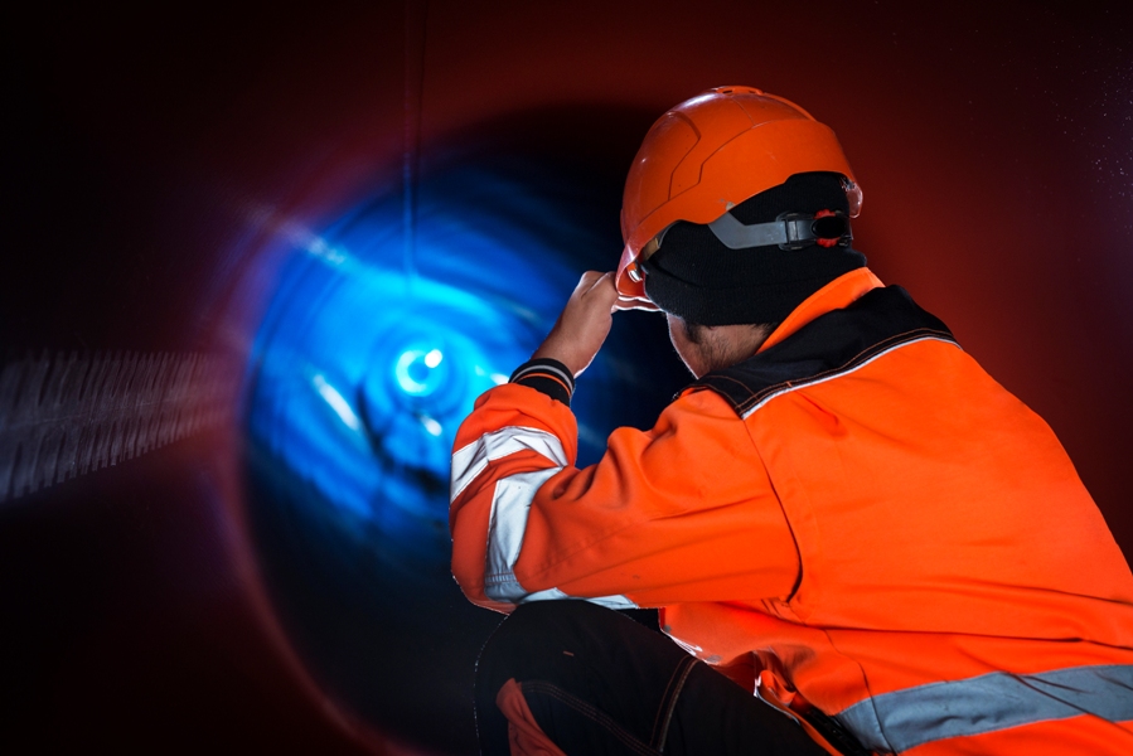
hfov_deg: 39.6
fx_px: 1574
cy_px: 378
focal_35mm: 50
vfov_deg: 27.0
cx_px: 566
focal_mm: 50
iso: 800
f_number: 4
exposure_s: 1/50
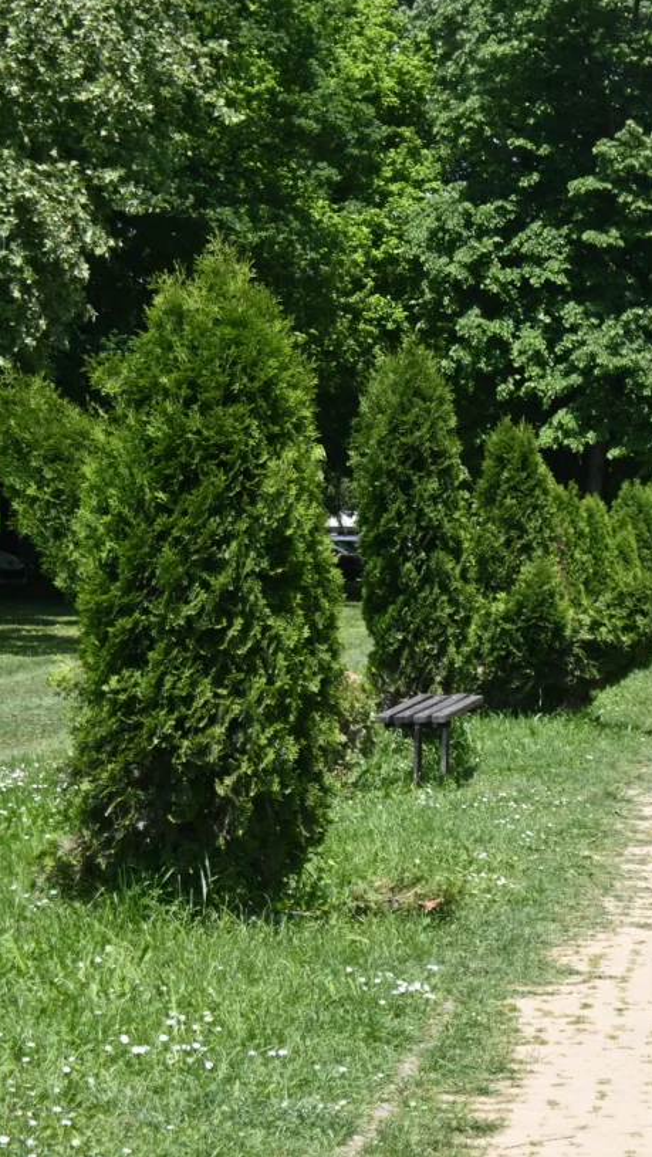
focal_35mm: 119
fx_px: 3654
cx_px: 752
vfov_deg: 18.0
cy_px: 574
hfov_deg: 10.1
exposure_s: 1/400
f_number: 6.3
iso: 100
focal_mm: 50
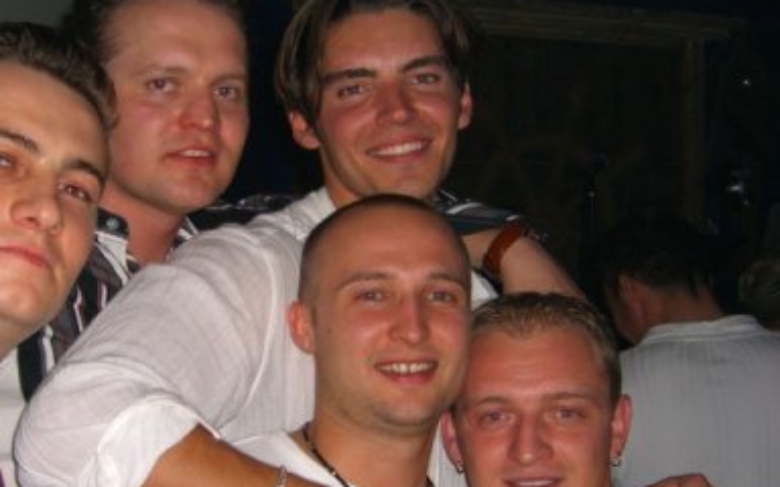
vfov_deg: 20.6
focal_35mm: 63
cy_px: 315
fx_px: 1339
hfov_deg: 32.4
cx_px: 317
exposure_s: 1/60
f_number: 2.8
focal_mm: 7.9
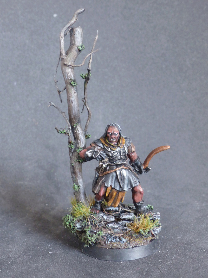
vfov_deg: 29.4
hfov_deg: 22.2
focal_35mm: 66
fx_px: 529
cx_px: 104
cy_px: 139
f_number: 6.3
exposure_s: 1/8
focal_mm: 11.9
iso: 400
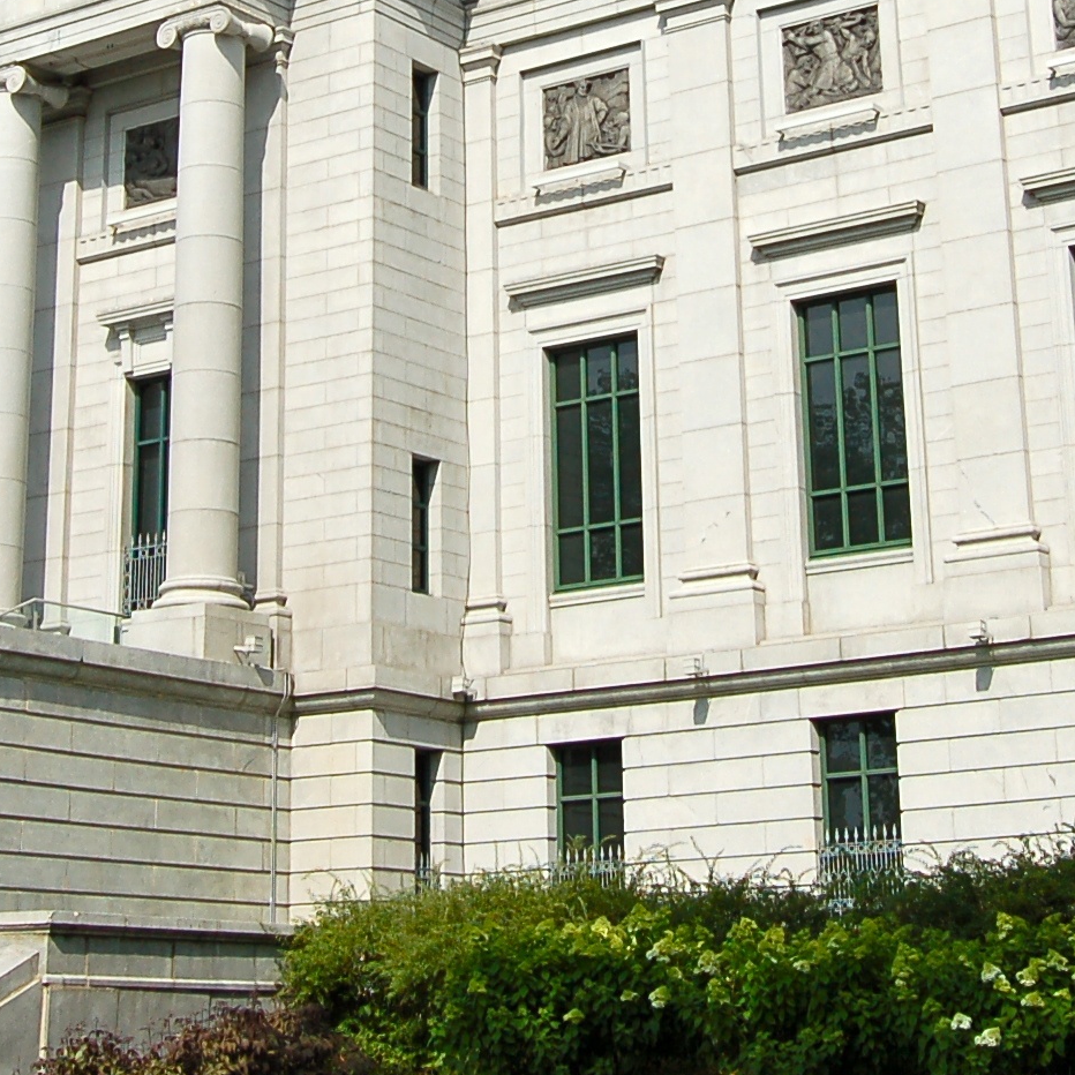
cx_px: 587
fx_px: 2600
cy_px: 50
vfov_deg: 22.6
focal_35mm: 74
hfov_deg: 23.4
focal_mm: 18
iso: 200
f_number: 11
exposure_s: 1/500
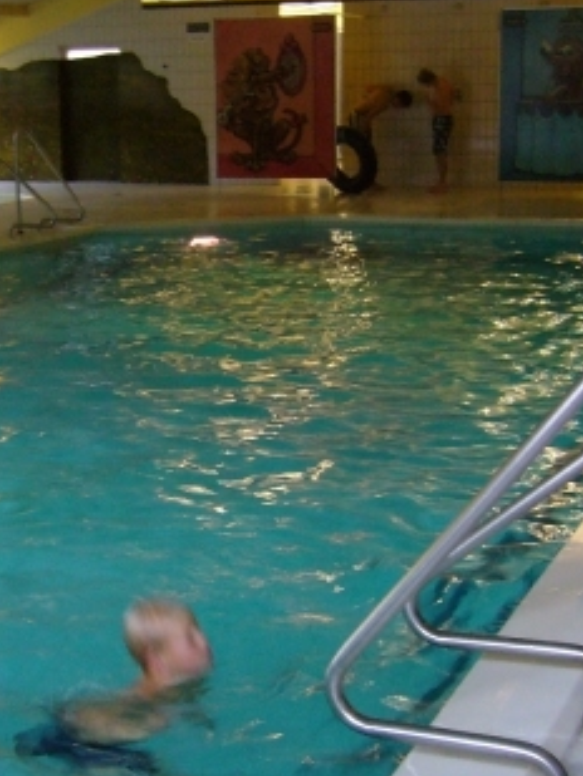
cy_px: 414
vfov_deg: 28.5
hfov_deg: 21.4
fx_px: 1526
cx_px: 128
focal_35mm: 68
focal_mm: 5.8
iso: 200
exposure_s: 1/8
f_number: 2.8
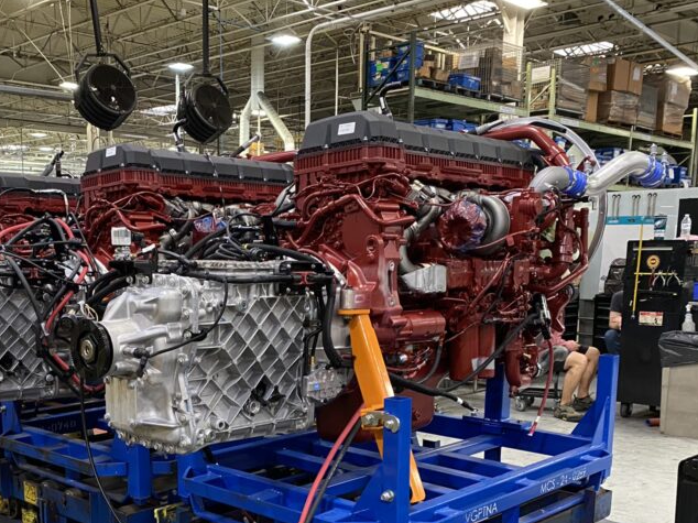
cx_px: 255
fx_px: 847
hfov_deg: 44.4
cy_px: 416
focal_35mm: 42
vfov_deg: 33.4
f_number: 1.8
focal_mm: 4.25
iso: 400
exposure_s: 1/60
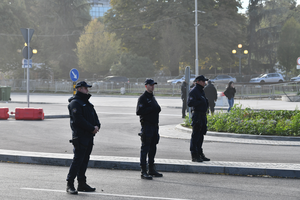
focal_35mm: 110
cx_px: 150
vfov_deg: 12.5
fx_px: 917
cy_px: 100
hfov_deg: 18.6
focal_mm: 110
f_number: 5
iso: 800
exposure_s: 1/3200
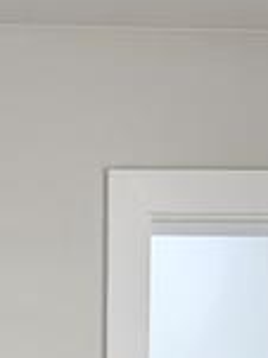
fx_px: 682
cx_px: 0
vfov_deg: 23.4
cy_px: 541
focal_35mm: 66
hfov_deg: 21.4
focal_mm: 2.2
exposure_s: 1/207
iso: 100
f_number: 2.2
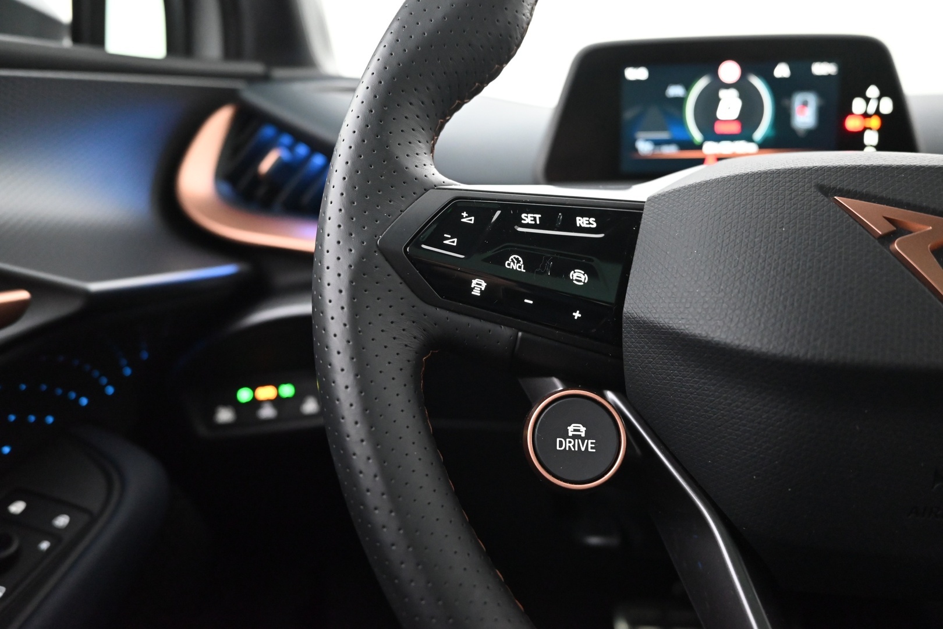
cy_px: 314
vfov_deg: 53.1
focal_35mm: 24
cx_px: 472
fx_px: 629
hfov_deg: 73.7
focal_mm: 24
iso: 7200
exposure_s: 1/60
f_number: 4
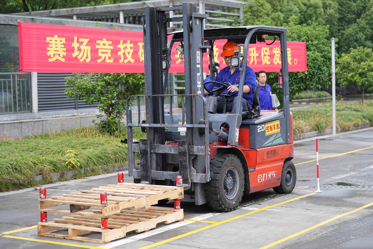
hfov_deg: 28.9
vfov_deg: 19.4
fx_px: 725
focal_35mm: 70
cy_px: 124
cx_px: 186
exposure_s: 1/640
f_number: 2.8
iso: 320
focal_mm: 70
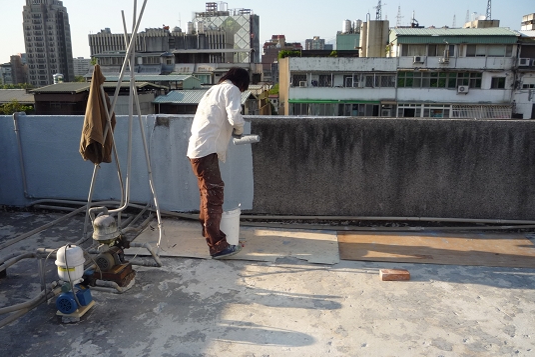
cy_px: 189
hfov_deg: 58.7
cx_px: 265
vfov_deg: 41.1
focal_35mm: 32
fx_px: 475
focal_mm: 5.2
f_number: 4
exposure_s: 1/320
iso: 100
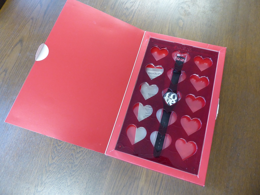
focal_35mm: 25
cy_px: 98
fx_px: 188
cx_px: 130
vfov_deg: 54.9
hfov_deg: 69.4
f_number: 3.3
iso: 400
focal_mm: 4.3
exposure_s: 1/20
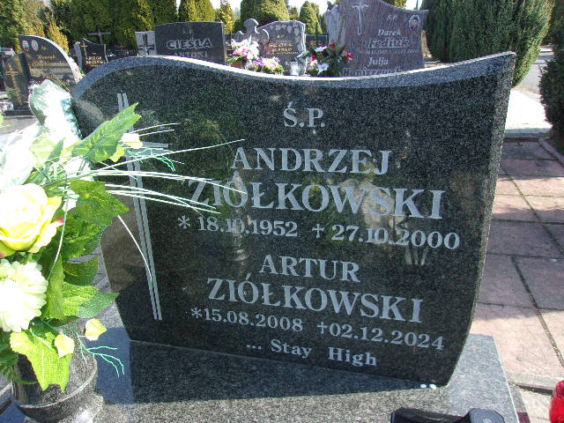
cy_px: 212
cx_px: 282
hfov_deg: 65.3
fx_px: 440
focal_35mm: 27
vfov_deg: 51.4
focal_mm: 4.9
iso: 80
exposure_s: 1/280
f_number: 3
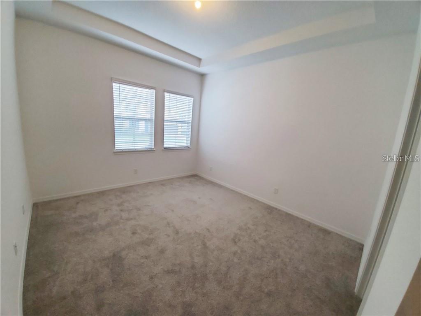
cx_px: 210
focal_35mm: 13
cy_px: 158
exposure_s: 1/59
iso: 160
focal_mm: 1.8
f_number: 2.2
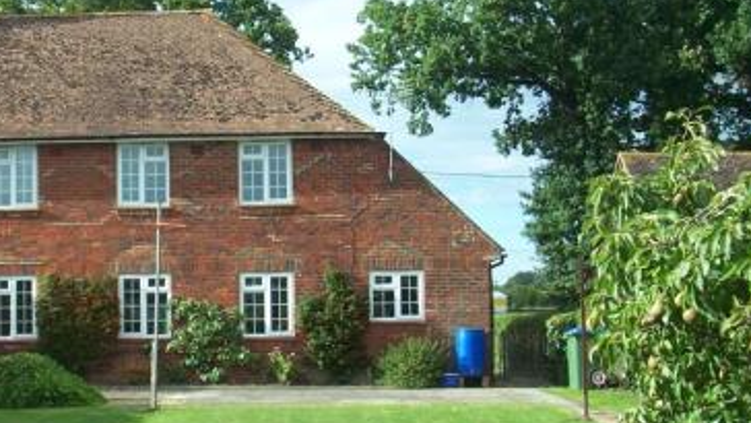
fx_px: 1355
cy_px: 242
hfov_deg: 30.3
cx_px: 160
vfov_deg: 17.7
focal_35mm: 68
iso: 64
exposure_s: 1/320
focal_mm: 6.4
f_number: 3.9
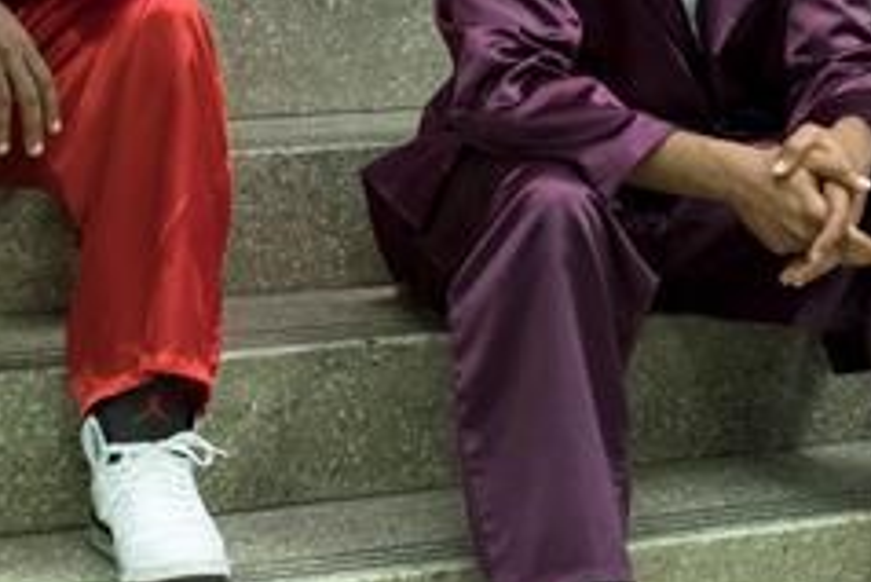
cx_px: 626
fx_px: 2711
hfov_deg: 18.2
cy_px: -156
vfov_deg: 11.9
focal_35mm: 112
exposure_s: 1/160
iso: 4000
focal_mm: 27.4
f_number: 3.6
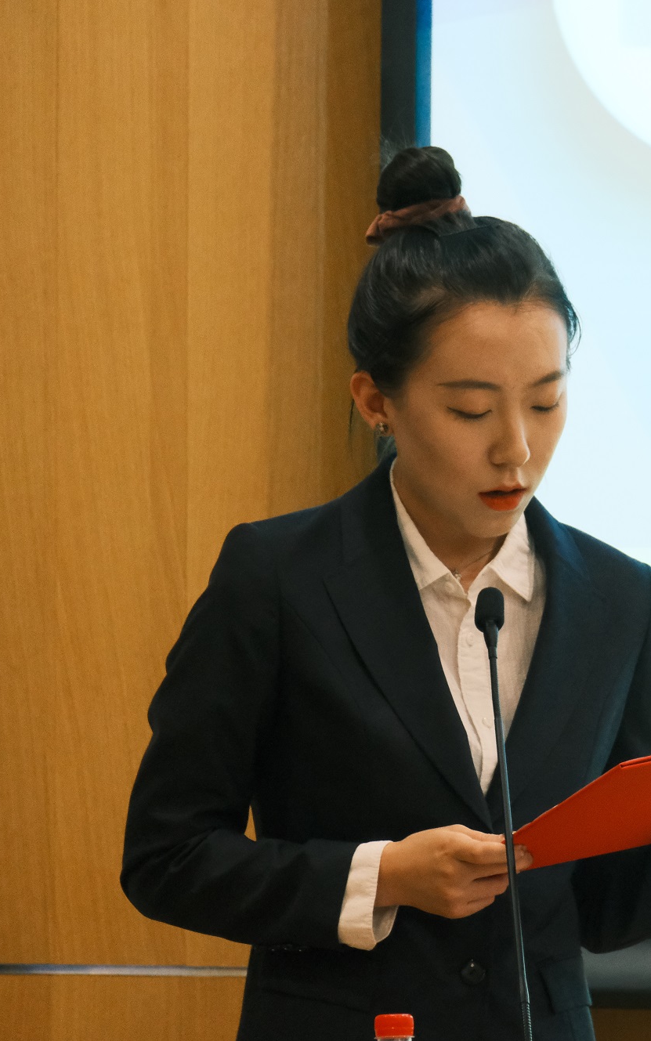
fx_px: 11181
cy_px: 520
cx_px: 743
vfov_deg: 5.3
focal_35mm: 394
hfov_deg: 3.3
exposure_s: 1/25
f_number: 6.4
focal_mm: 171.6
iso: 6400
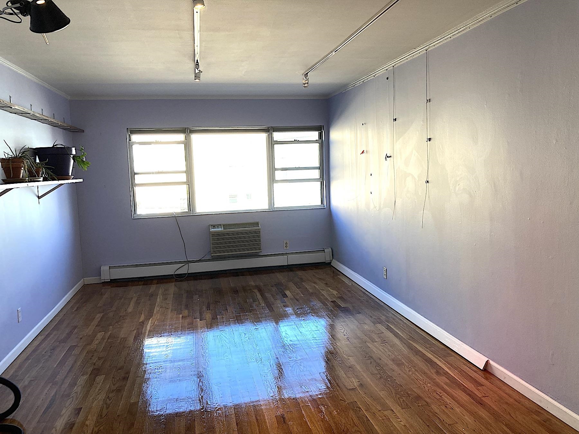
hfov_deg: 63.4
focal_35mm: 28
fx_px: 468
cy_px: 217
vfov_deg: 49.7
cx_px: 290
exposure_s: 1/120
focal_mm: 3.99
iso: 32
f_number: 1.8
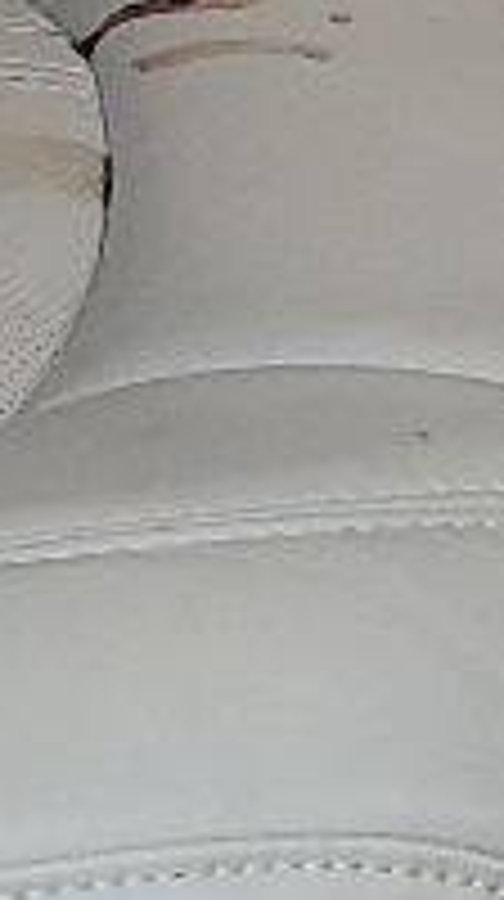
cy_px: -662
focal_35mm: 227
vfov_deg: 9.1
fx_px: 5411
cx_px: 536
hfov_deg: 5.3
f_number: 1.5
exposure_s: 1/120
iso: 83
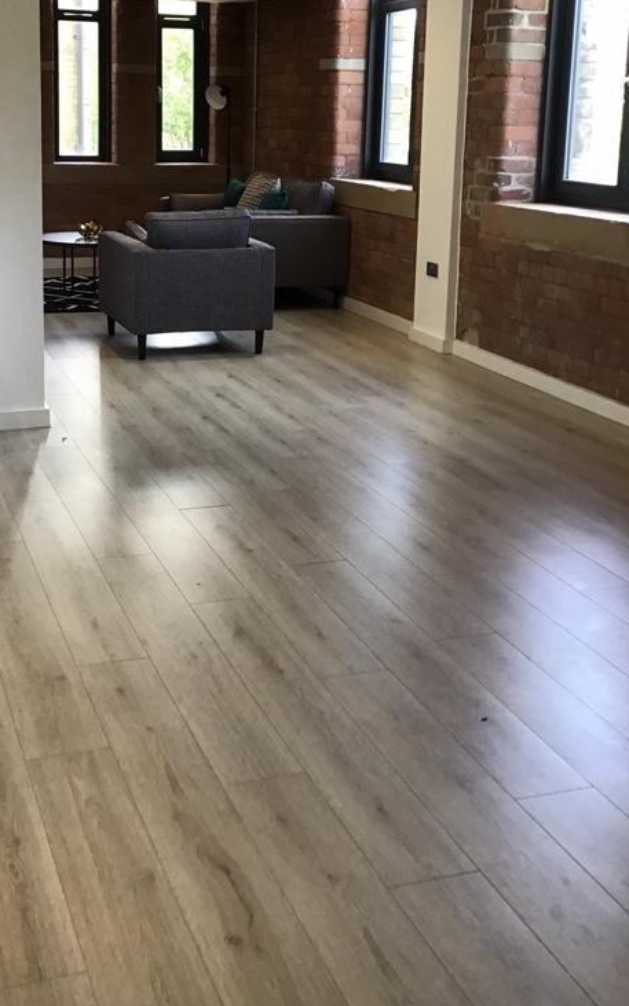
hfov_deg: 27.9
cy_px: 306
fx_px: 1261
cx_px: 235
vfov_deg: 42.7
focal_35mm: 46
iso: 40
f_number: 2.4
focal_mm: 3.3
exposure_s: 1/33
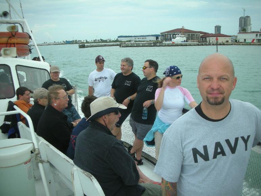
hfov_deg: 52.6
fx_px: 264
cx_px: 130
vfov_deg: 40.7
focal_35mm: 35
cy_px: 98
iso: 93
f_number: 7.9
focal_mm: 5.8
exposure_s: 1/118
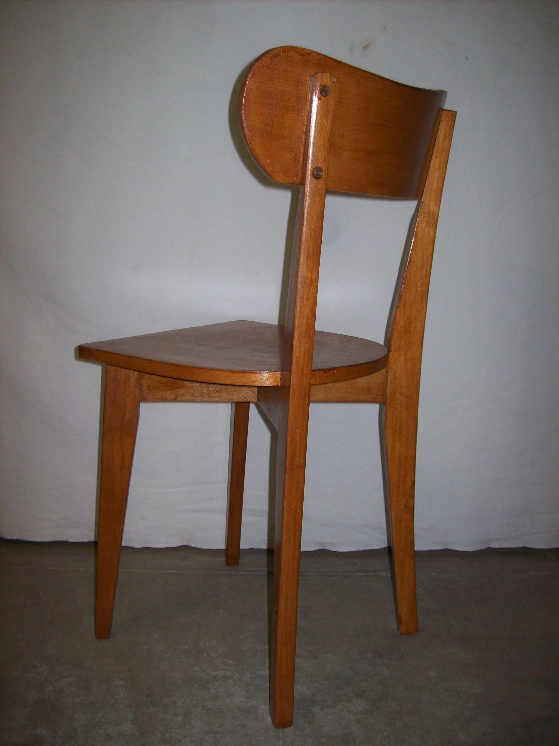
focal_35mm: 36
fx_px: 776
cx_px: 280
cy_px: 373
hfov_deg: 39.6
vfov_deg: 51.4
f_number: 2.7
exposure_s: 1/64
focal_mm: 6
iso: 80
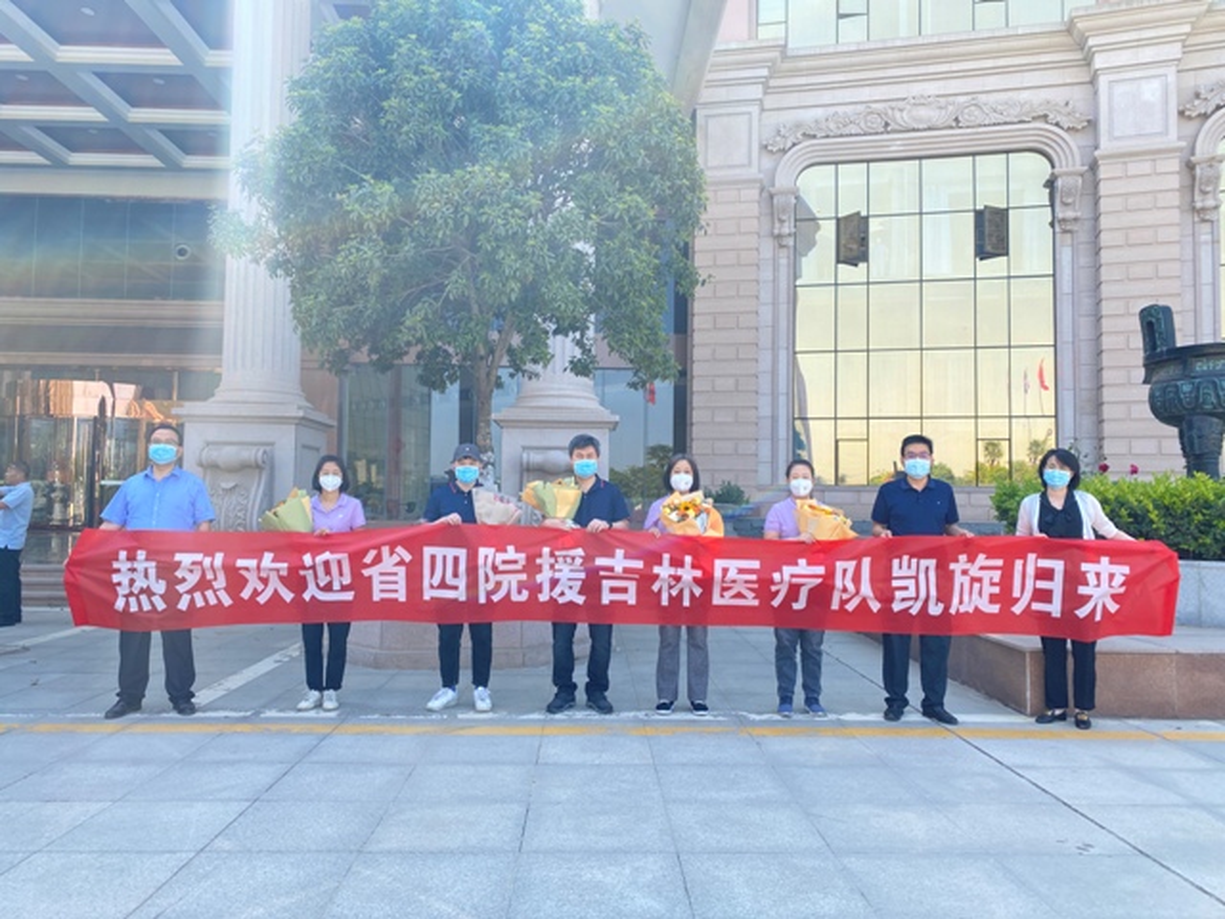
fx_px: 920
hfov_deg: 67.3
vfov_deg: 53.1
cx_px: 612
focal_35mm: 26
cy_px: 460
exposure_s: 1/447
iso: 32
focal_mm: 4.25
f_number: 1.8
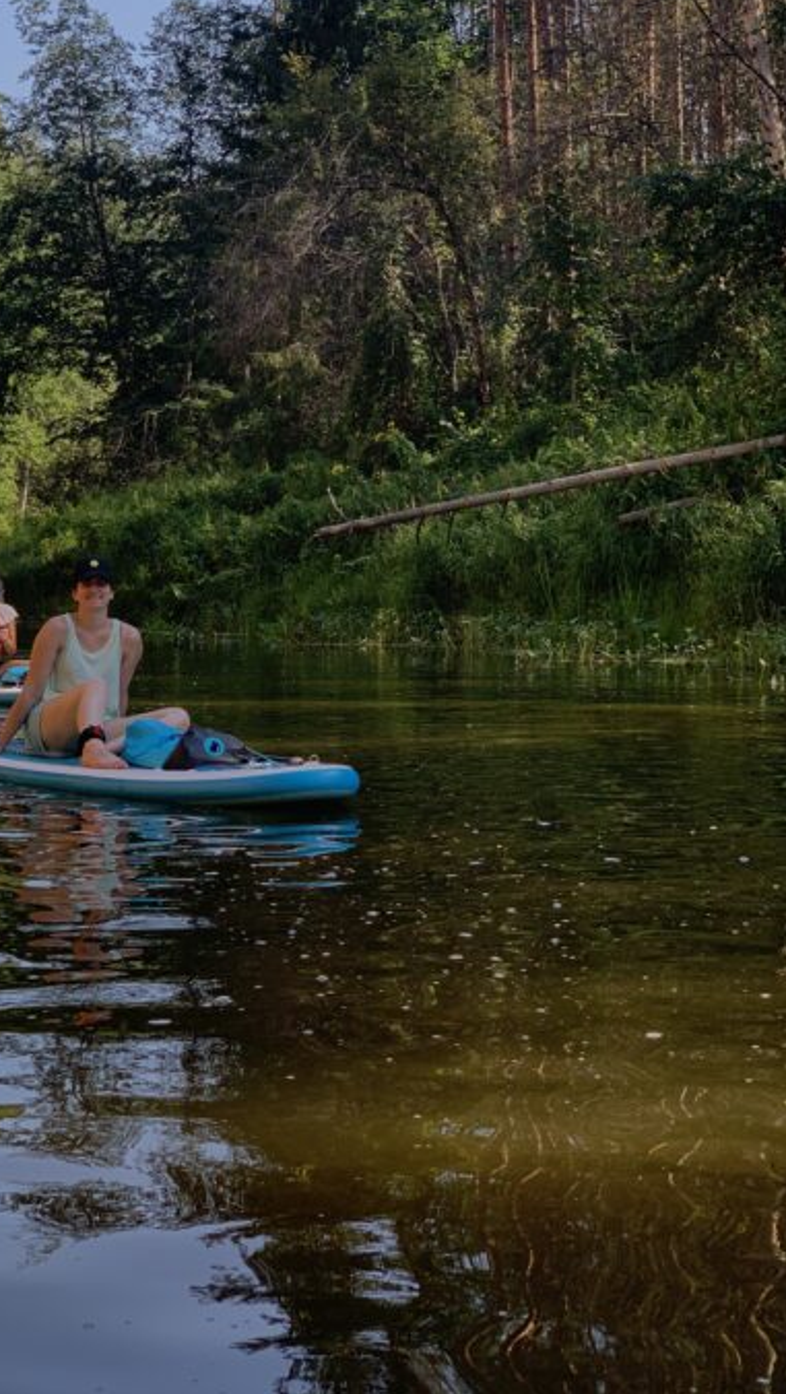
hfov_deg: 17.9
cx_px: 223
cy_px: 573
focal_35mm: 67
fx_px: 2479
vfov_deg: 31.4
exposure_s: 1/235
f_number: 2.4
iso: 16
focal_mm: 6
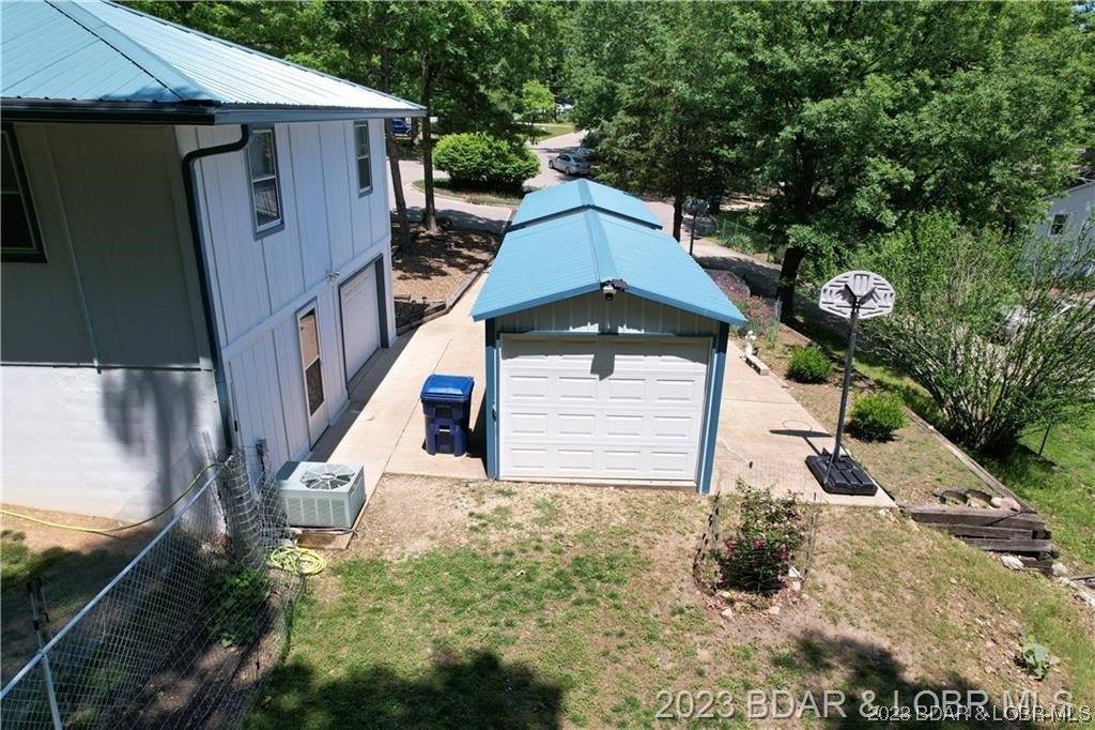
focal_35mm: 22
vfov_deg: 57.2
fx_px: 669
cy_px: 365
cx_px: 548
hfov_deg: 78.6
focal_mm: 8.38
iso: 100
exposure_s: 1/1250
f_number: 2.8
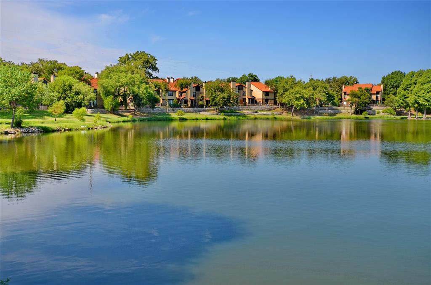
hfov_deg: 53.2
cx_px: 216
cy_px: 142
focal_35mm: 36
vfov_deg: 36.7
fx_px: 430
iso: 125
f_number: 8
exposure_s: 1/250
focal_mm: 24
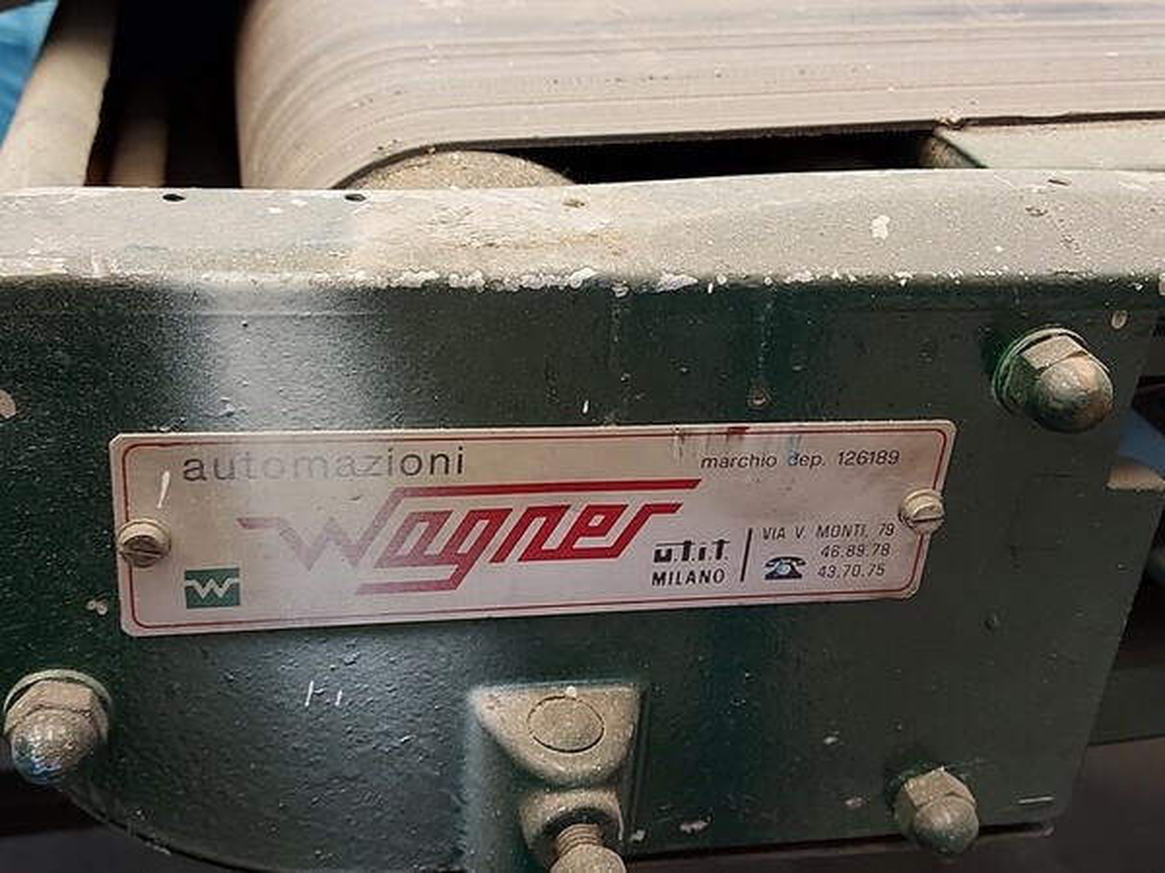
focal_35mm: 24
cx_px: 582
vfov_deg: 56.8
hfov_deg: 71.6
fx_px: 808
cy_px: 436
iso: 250
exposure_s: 1/24
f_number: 1.8
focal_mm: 5.23
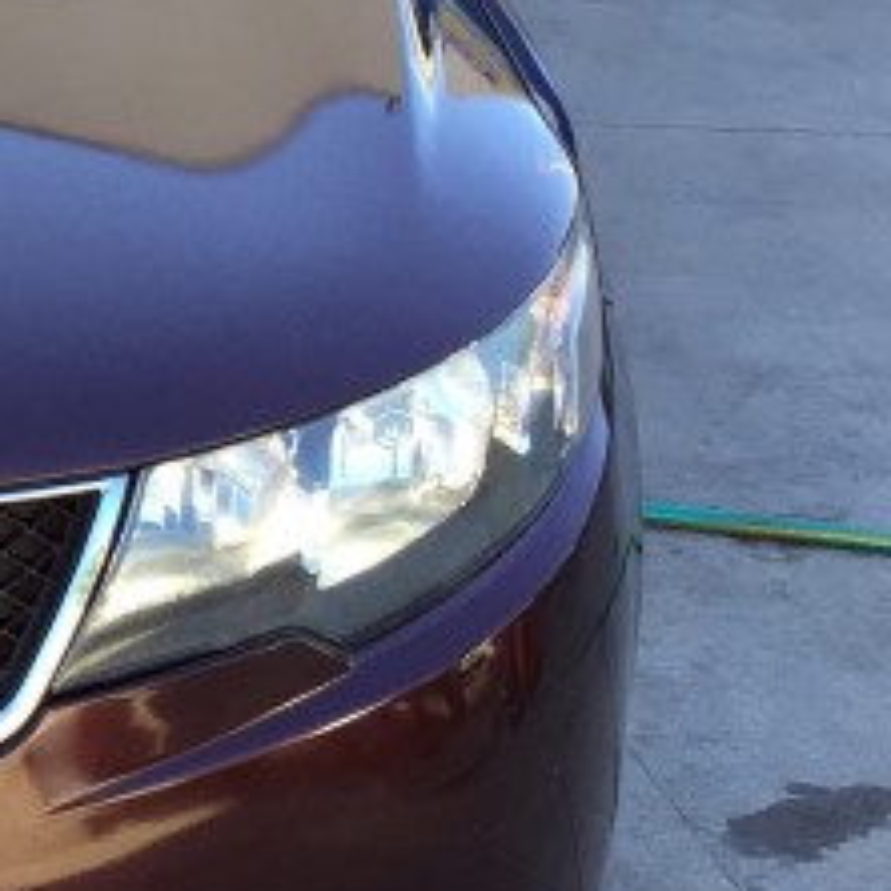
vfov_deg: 14.7
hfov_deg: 13.0
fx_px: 3436
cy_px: 177
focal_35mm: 118
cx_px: -843
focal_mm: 4.15
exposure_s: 1/120
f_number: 2.2
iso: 32
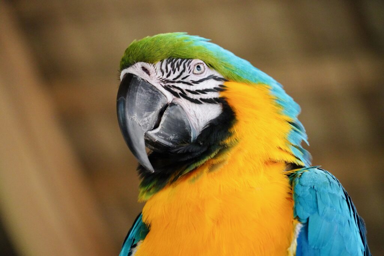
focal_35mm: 201
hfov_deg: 10.2
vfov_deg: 6.8
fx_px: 2144
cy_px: 128
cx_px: 192
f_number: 6.3
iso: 8000
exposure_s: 1/250
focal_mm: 201
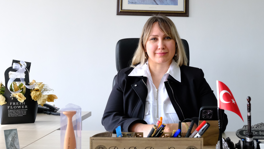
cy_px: 54
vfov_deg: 24.4
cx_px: 150
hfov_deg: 42.0
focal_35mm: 49
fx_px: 343
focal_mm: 22.7
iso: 4000
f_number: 5.6
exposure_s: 1/450
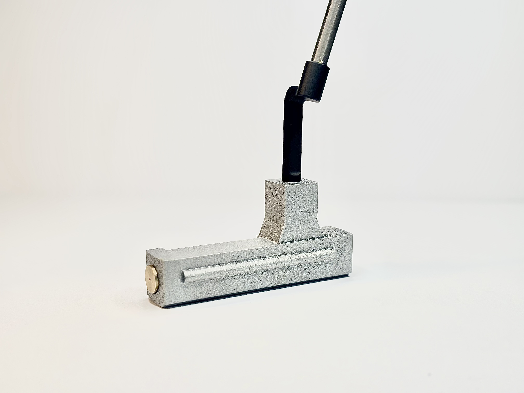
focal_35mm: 52
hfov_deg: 36.8
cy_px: 196
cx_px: 262
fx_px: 787
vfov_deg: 28.0
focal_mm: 5.96
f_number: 1.6
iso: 50
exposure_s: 1/120
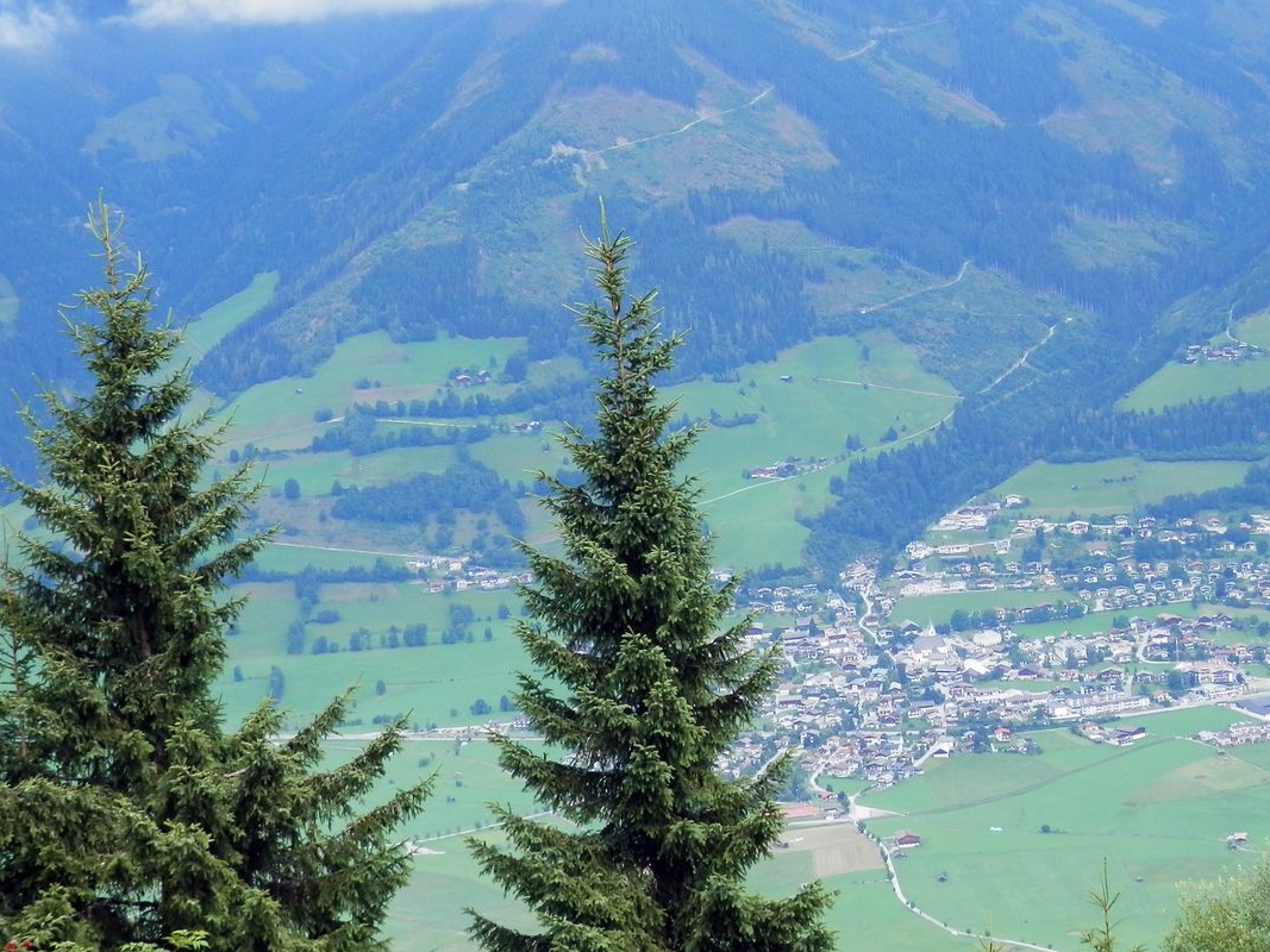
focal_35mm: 99
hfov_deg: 19.8
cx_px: 864
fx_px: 3632
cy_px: 445
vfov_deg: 14.9
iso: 80
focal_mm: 11.9
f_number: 4.4
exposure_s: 1/250
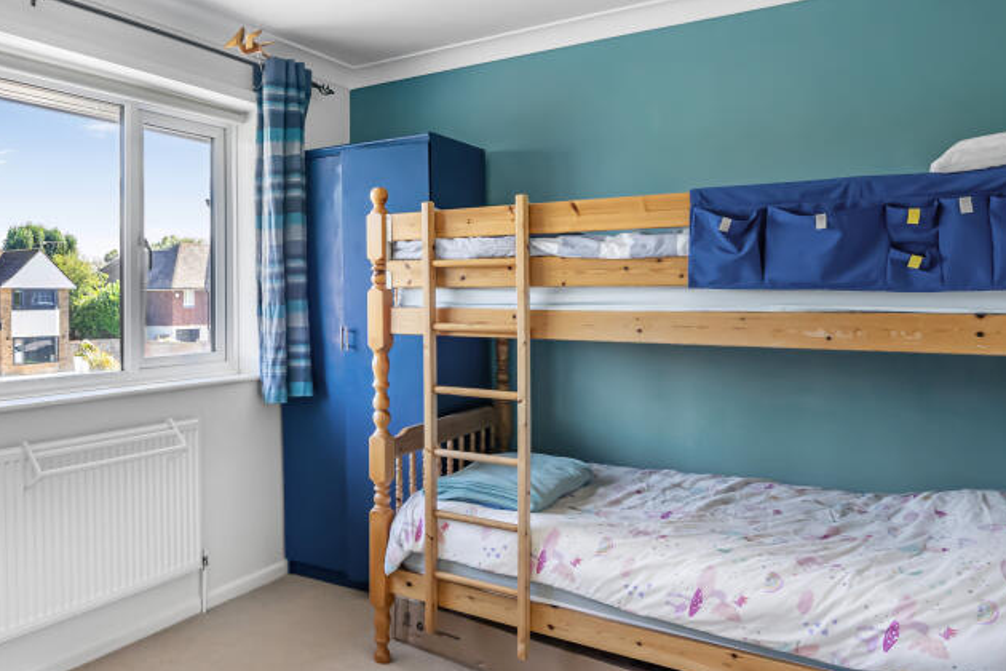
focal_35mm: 26
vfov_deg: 49.5
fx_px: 726
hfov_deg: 67.3
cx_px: 326
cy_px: 301
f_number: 7.1
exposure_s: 1/125
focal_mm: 16
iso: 400
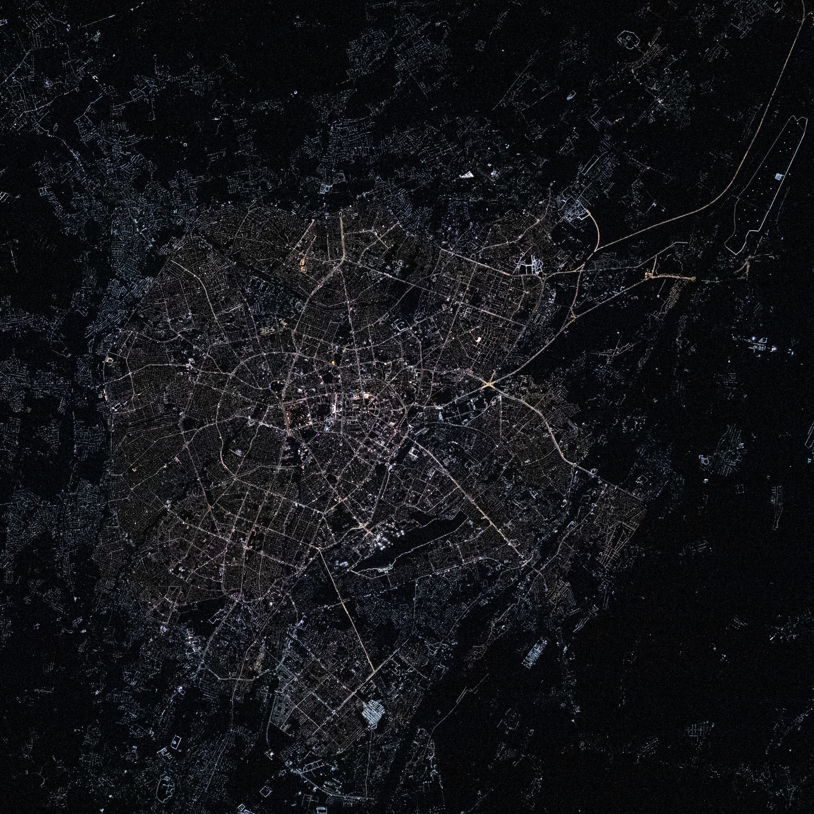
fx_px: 11014
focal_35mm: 414
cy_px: 416
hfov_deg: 4.2
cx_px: 422
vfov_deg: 4.2
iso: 25600
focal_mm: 200
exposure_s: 1/250
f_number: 2
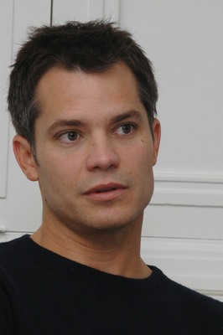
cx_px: 112
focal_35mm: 232
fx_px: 2164
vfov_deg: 8.9
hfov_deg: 5.9
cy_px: 168
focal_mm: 155
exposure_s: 1/320
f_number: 11
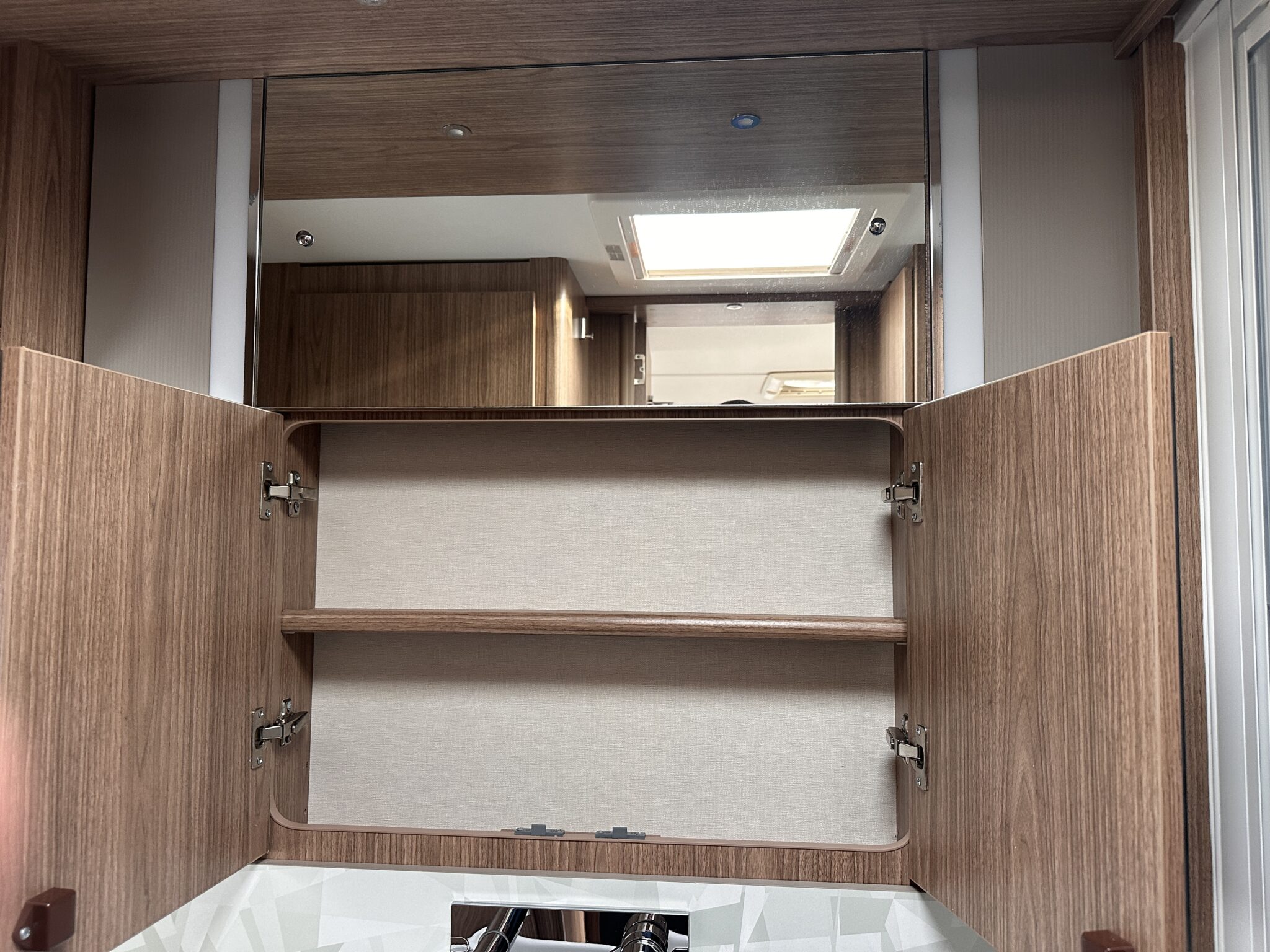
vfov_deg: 56.8
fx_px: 881
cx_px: 635
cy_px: 476
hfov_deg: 71.6
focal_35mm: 24
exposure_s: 1/115
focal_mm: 6.86
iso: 250
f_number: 1.78
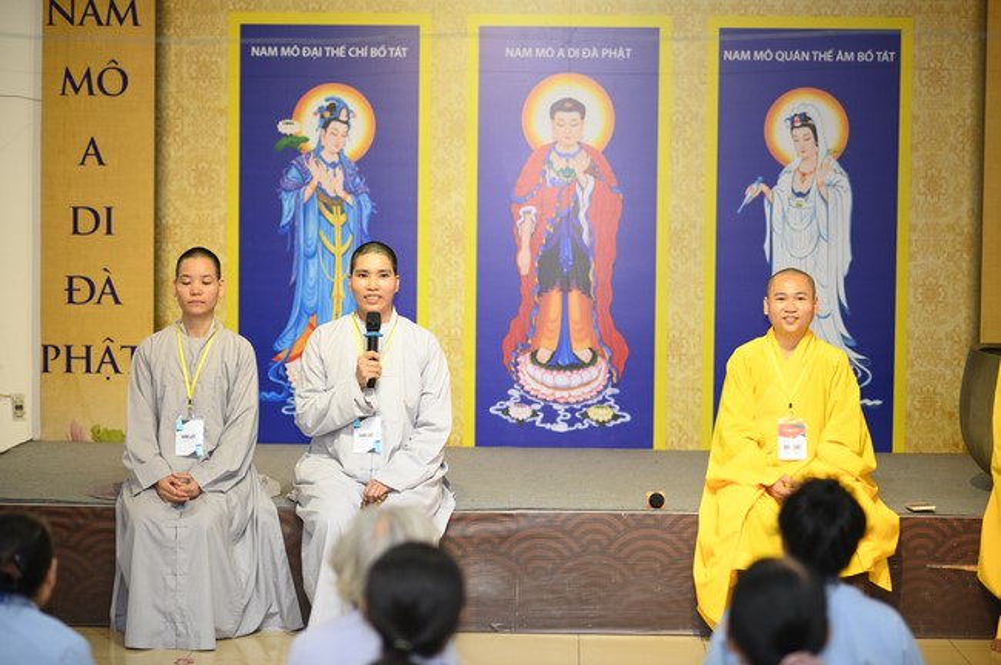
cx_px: 500
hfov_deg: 23.9
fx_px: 2361
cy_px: 332
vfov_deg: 16.0
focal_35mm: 85
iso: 1250
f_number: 2.5
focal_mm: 85
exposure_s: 1/160
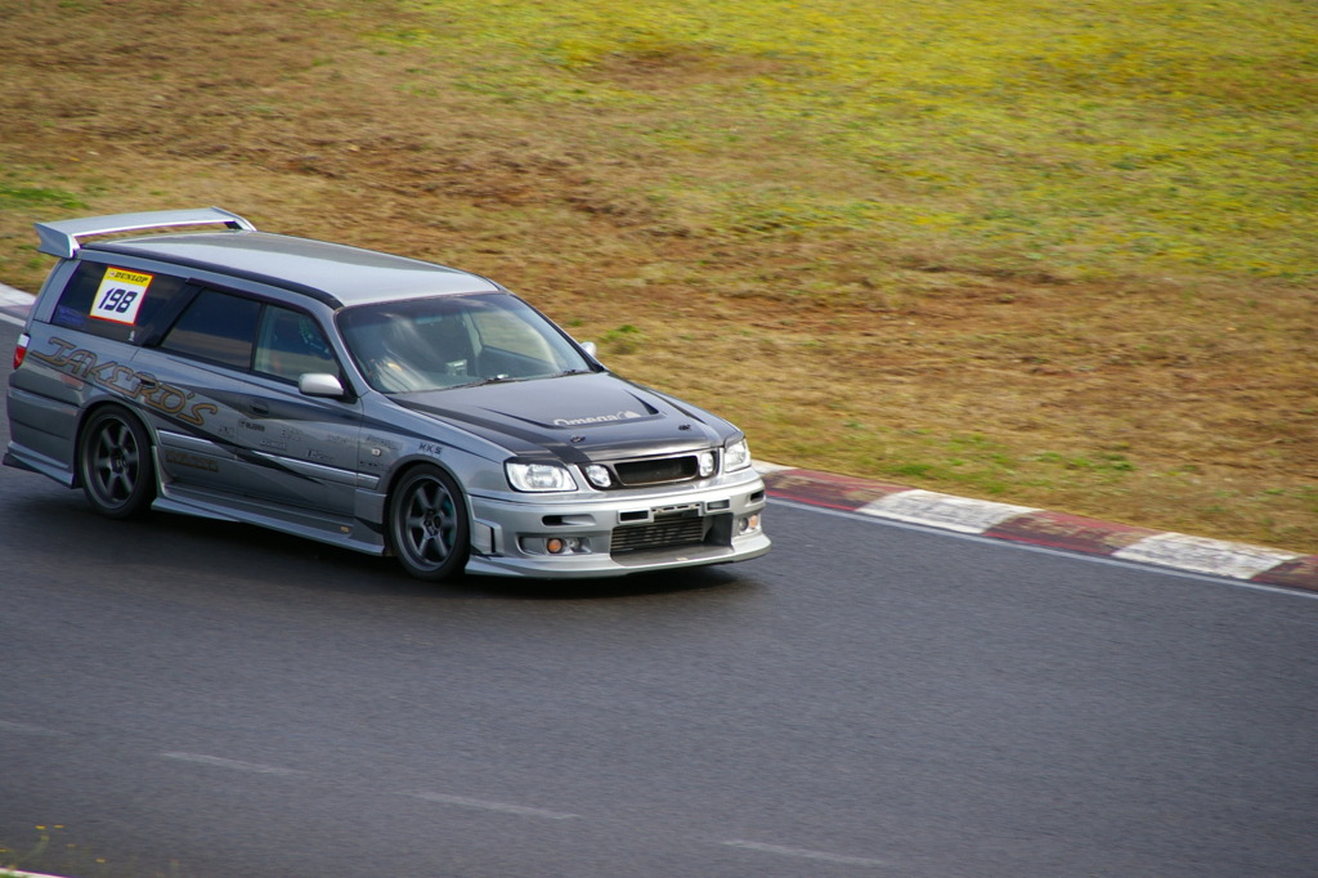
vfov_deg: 4.2
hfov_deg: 6.2
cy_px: 439
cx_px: 659
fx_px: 12077
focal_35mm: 330
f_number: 8
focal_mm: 220
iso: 200
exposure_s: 1/250
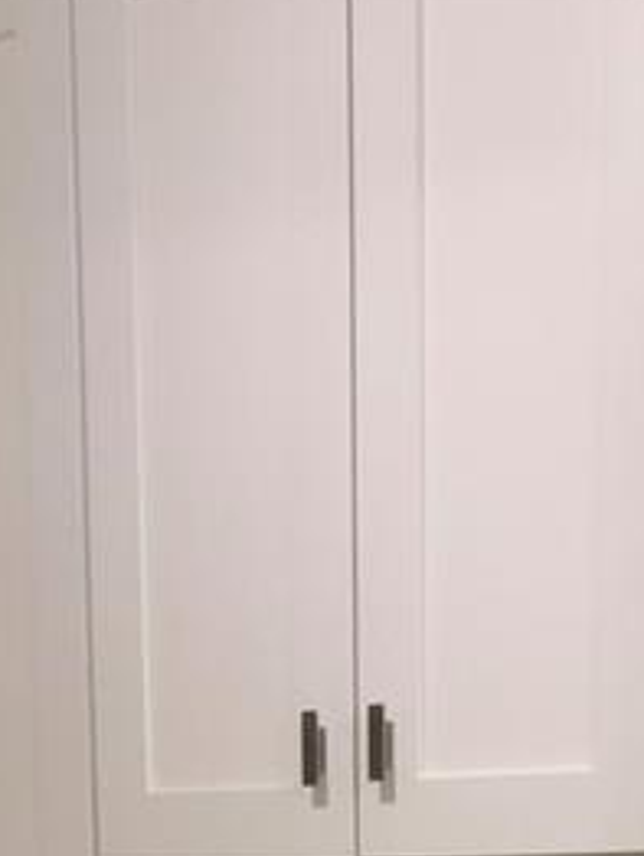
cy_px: 1232
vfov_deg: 20.8
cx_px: 399
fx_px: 2031
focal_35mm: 82
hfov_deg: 18.0
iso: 25
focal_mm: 3.99
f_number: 1.8
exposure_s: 1/19
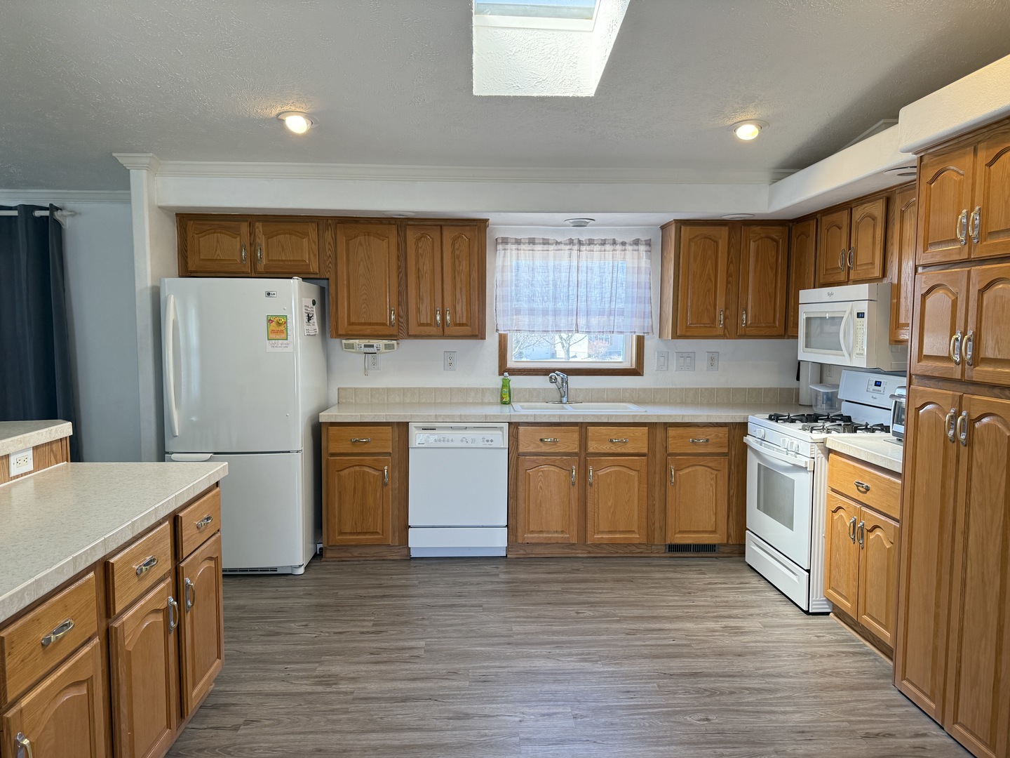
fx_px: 700
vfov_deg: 56.8
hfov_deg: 71.6
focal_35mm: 24
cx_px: 505
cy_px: 379
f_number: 1.78
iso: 200
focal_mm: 6.76
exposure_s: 1/148
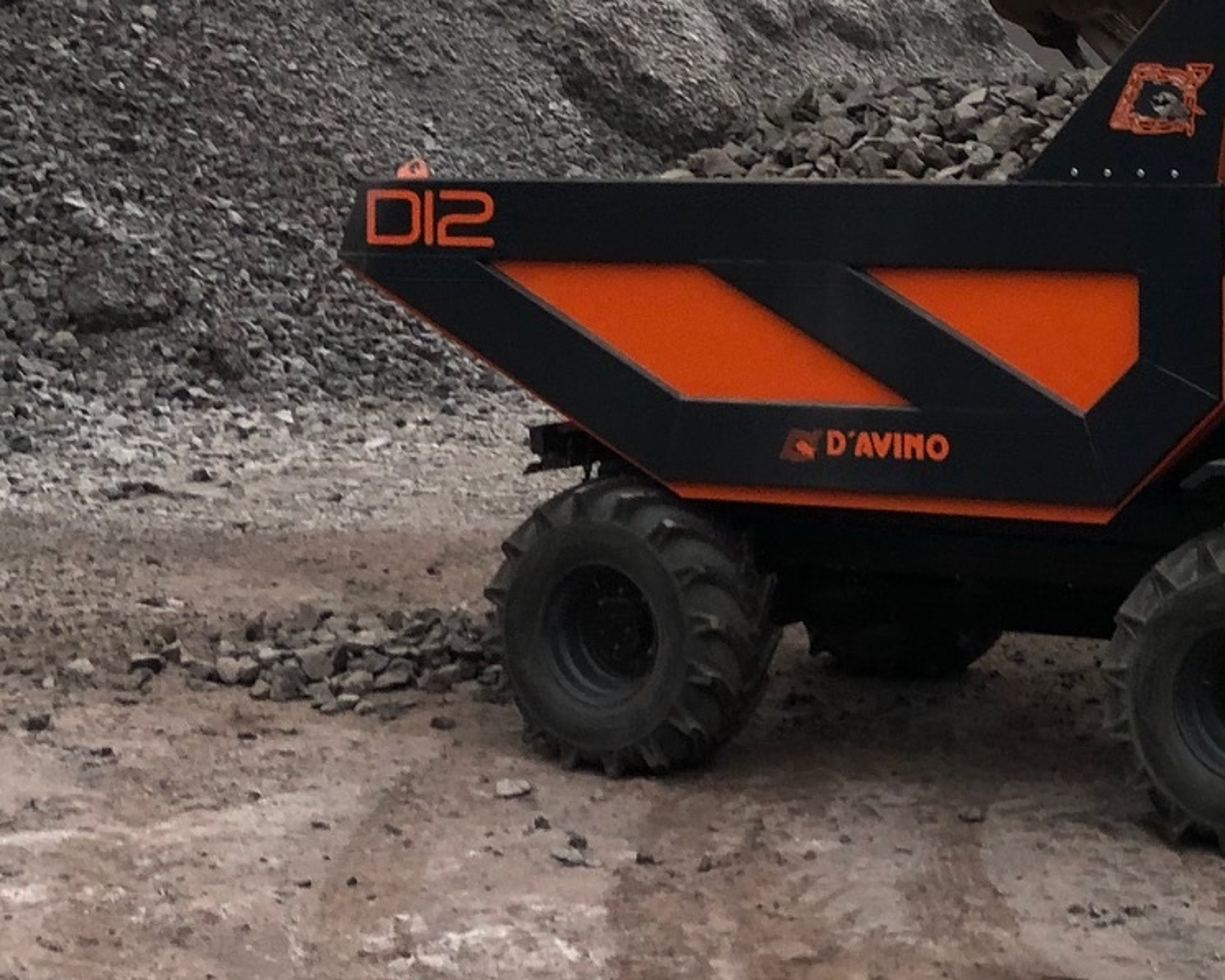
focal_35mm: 74
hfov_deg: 24.6
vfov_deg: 20.5
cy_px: 199
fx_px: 2683
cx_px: 1204
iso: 25
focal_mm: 3.99
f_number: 1.8
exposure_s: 1/40
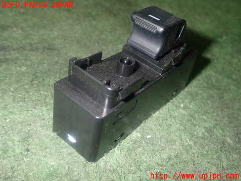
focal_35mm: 38
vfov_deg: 37.7
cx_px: 120
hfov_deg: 49.0
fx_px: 265
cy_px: 90
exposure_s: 1/40
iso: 640
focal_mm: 6.83
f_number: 8
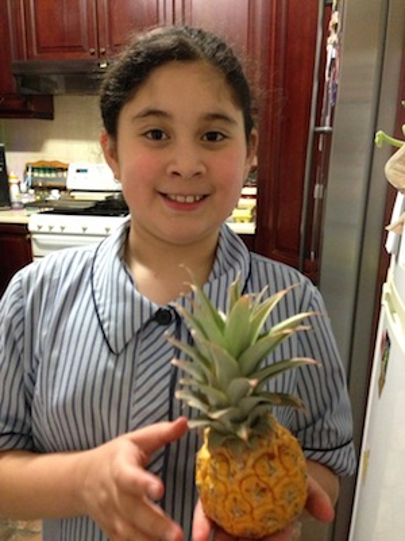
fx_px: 515
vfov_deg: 55.4
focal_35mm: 33
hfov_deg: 42.9
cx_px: 202
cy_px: 270
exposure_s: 1/15
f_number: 2.4
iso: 640
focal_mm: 4.13
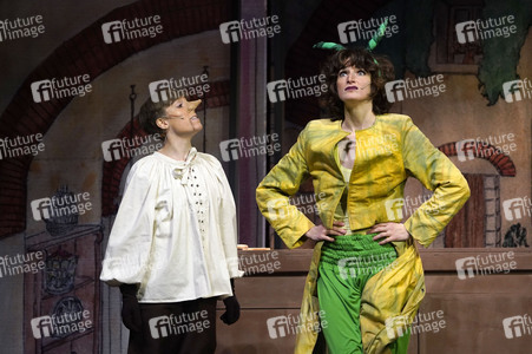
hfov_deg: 10.3
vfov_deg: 6.9
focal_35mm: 200
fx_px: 2953
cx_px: 266
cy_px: 177
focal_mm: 200
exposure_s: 1/400
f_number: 6.3
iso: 3200
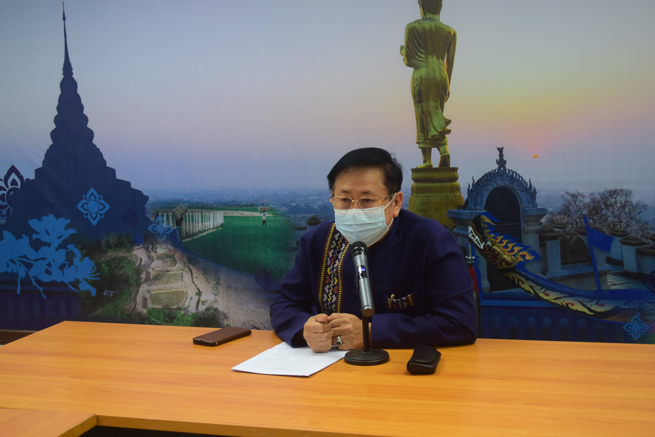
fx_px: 928
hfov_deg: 38.9
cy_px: 218
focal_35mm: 51
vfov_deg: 26.5
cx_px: 328
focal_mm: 34
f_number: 5
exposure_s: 1/60
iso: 1000
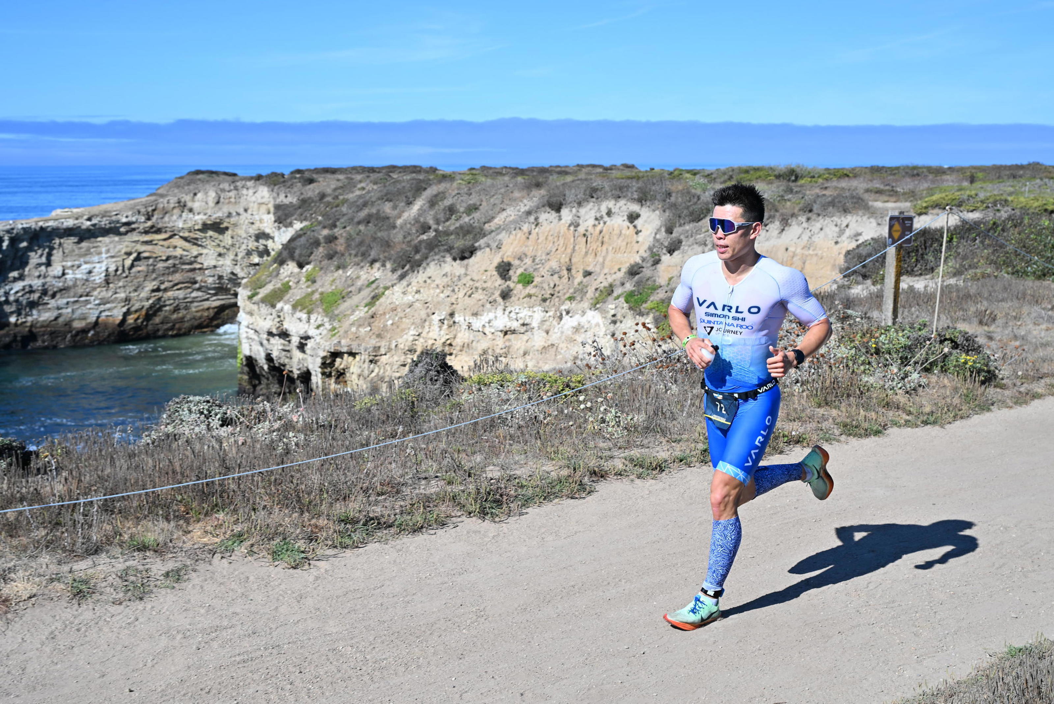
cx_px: 527
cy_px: 352
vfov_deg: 28.7
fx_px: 1377
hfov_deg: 41.9
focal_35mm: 47
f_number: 7.1
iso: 200
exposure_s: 1/801
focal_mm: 47
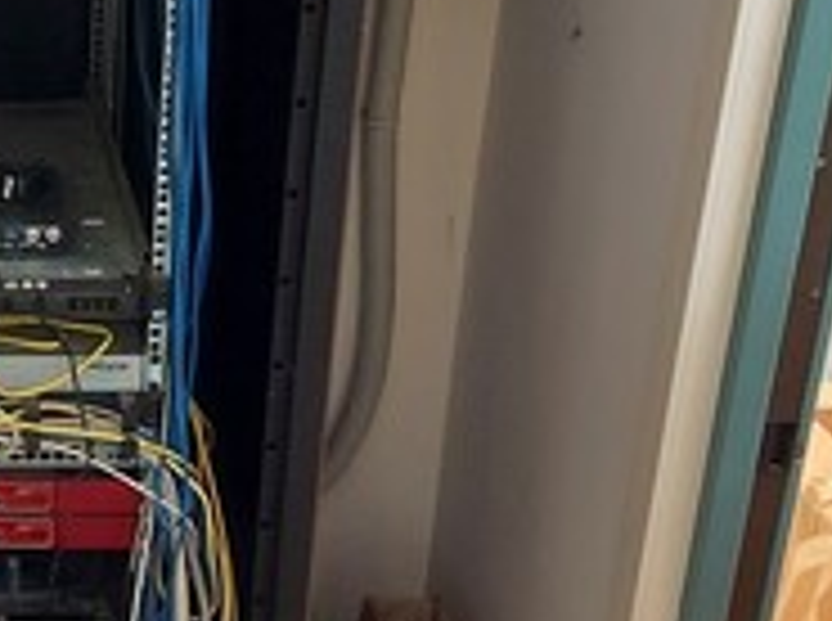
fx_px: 1871
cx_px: -153
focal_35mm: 78
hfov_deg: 23.1
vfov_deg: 18.8
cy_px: 292
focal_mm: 5.23
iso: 320
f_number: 1.8
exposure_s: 1/25
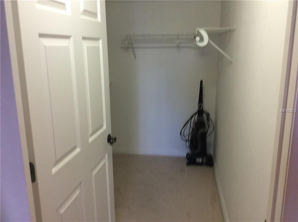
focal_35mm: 32
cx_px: 149
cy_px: 111
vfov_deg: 44.0
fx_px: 275
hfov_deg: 56.9
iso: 80
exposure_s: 1/24
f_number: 2.4
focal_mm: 3.3
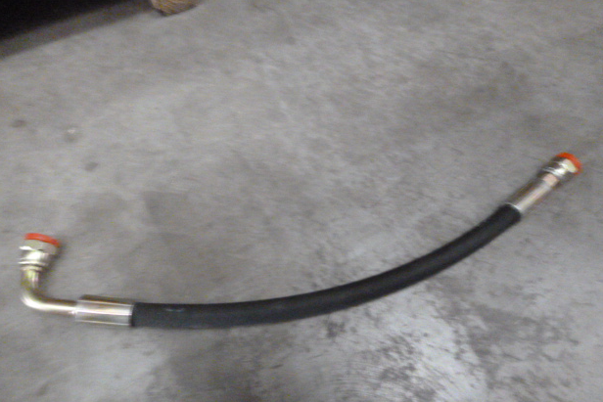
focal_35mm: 27
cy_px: 232
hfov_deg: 67.4
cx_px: 302
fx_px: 452
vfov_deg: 47.8
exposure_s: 1/8
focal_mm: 4.5
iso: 1250
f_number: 3.1
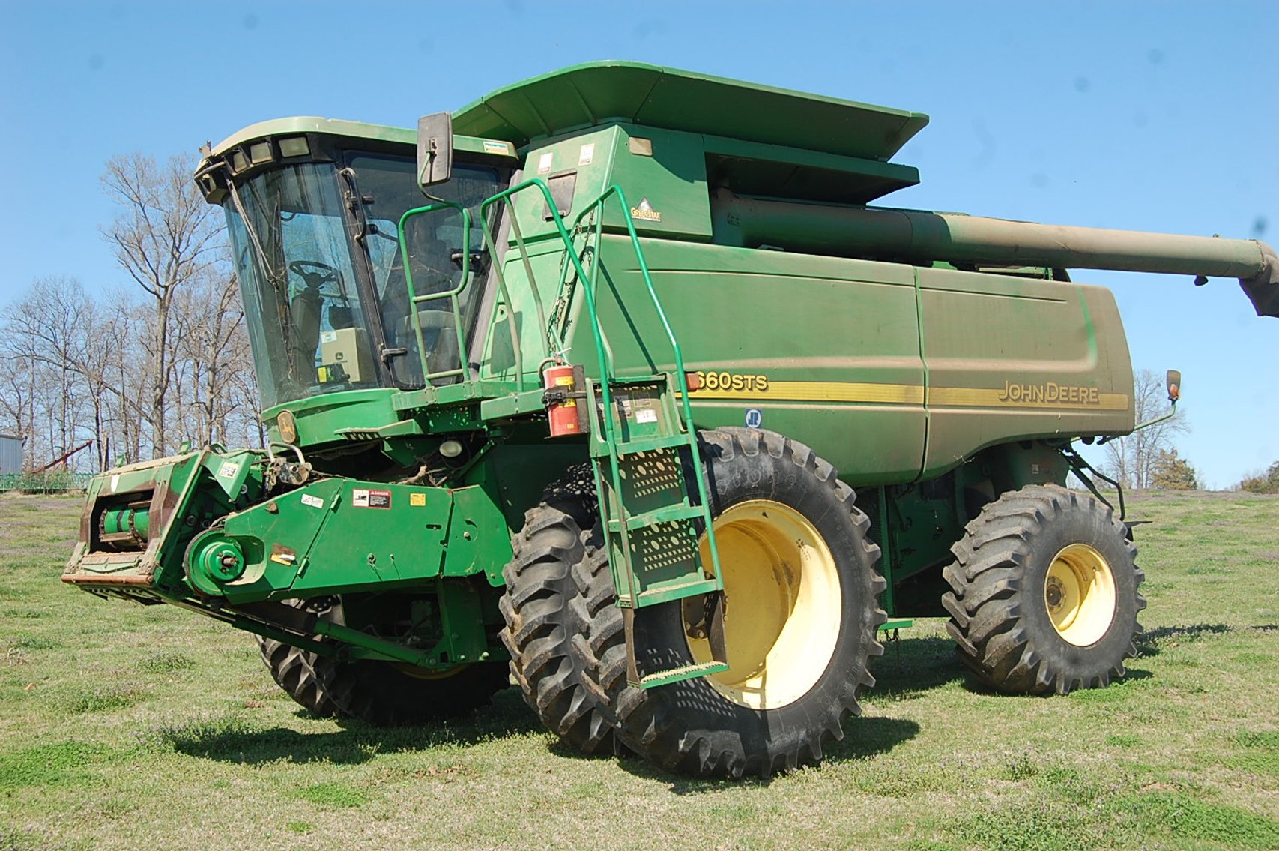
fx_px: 1491
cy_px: 426
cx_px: 640
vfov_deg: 31.8
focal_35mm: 42
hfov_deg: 46.4
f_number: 8
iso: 200
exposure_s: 1/250
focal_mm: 28
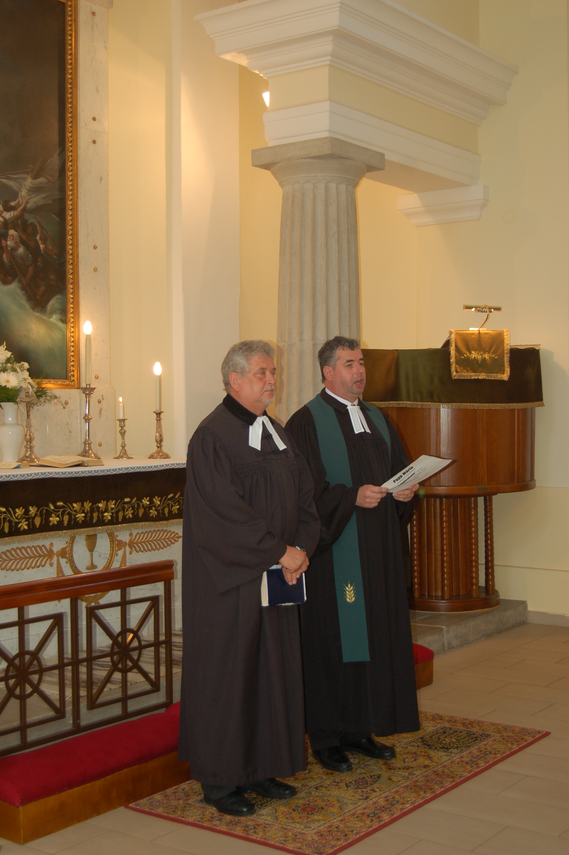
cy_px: 428
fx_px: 1140
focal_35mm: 48
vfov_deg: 41.1
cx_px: 284
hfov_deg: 28.0
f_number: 4.5
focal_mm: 32
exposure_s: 1/60
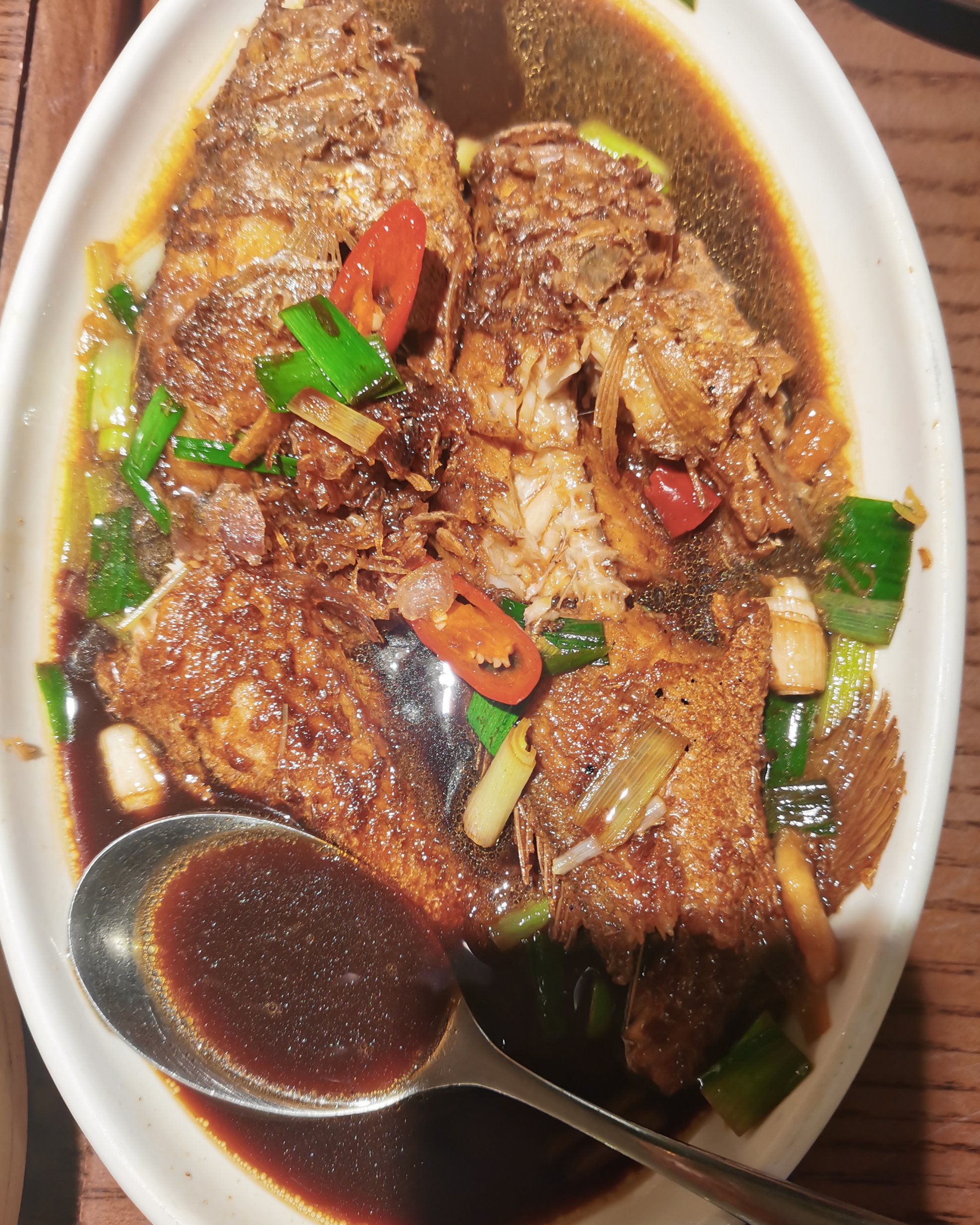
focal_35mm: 29
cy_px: 648
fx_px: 1052
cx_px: 499
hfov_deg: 50.0
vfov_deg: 60.4
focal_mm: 5.58
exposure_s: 1/100
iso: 80
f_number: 1.8
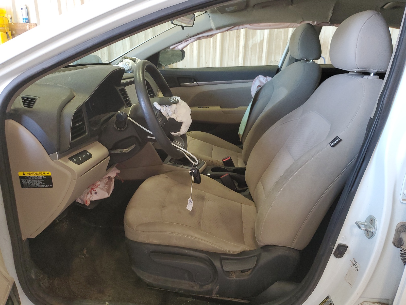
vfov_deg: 53.1
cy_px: 152
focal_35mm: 26
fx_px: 305
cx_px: 203
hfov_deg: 67.3
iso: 132
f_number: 1.5
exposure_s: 1/60.2
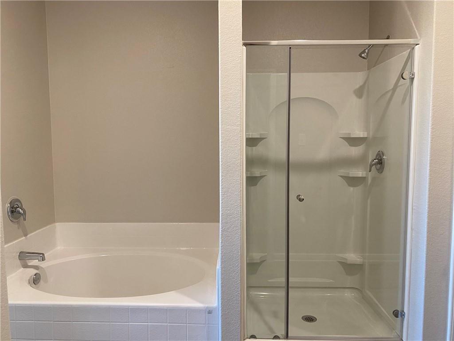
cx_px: 227
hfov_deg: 67.3
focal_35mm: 26
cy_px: 170
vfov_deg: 53.1
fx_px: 341
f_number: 1.8
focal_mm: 4.25
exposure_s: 1/60
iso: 160
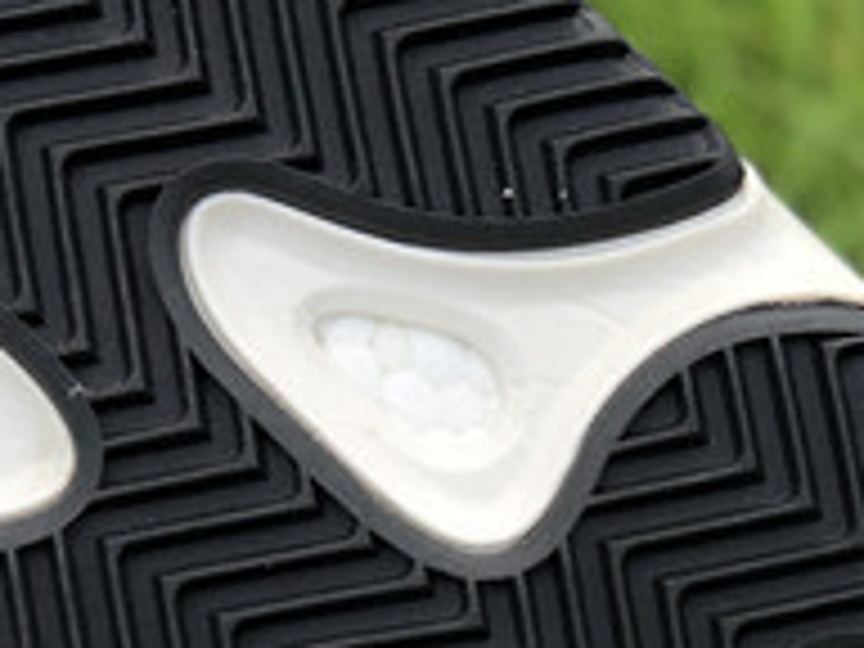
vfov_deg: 7.4
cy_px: 722
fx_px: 4992
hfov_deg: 9.9
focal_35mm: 200
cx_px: 634
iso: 16
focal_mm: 6
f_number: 2.4
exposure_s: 1/333
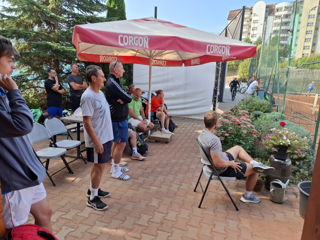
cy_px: 120
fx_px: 213
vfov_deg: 58.9
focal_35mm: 23
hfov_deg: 73.9
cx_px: 160
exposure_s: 1/348
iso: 50
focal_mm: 5.54
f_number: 1.8
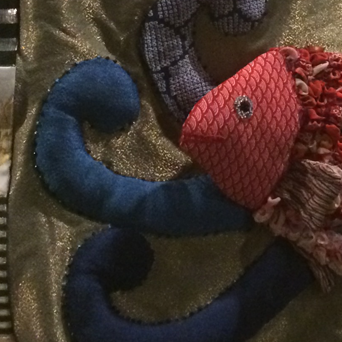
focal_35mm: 103
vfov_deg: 16.2
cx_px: 300
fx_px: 1151
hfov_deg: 16.7
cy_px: -69
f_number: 2.2
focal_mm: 4.15
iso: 400
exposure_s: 1/17
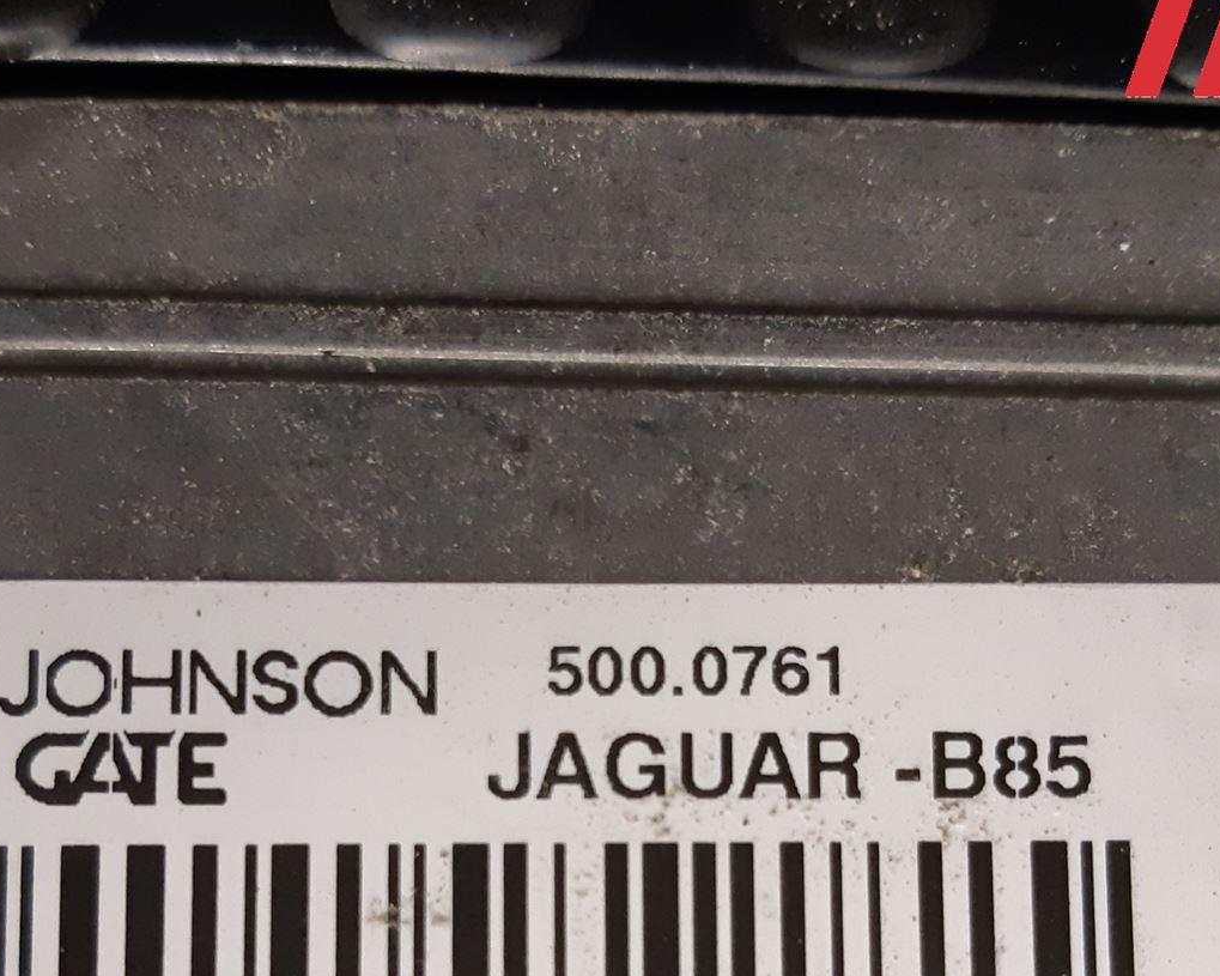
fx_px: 1841
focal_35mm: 51
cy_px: 814
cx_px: 633
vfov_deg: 28.9
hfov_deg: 36.7
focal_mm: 3.93
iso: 250
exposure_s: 1/50
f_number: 1.7
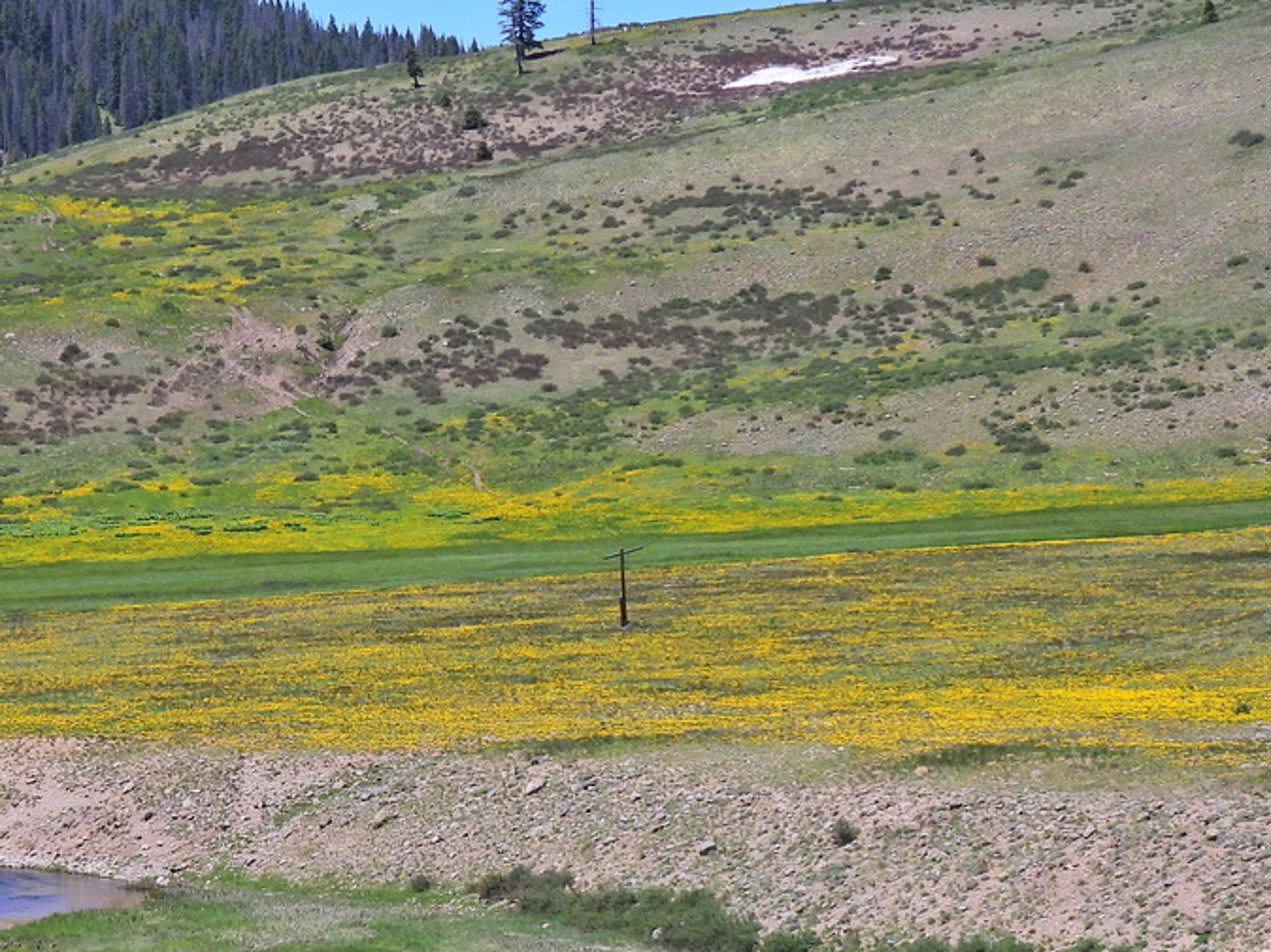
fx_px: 5579
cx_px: 304
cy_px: 730
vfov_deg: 9.7
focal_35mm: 152
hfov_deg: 13.0
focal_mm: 14.3
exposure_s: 1/1250
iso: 100
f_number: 3.5
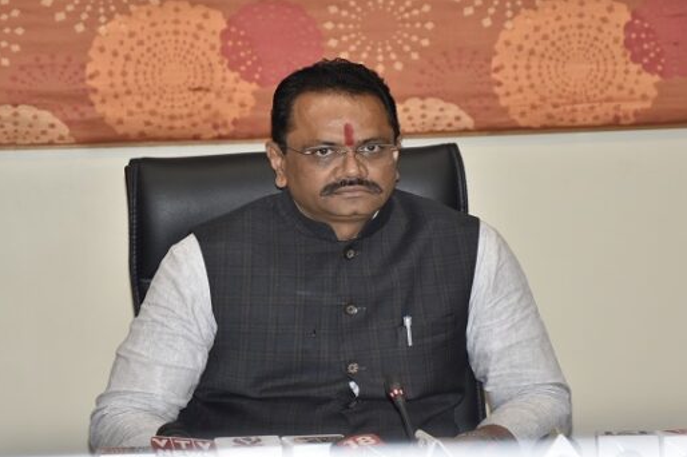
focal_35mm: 174
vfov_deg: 7.9
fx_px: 3310
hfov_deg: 11.9
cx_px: 330
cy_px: 249
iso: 800
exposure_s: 1/125
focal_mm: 105
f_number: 5.6
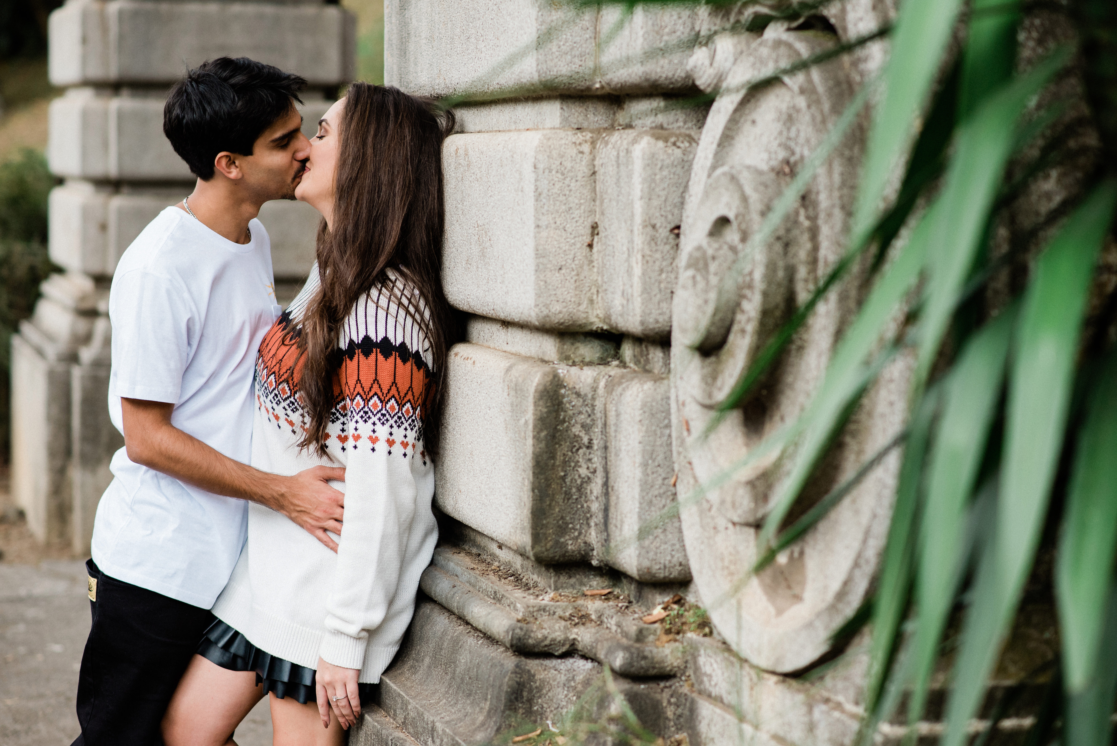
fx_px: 2638
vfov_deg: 16.1
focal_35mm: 85
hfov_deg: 23.9
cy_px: 373
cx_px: 558
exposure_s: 1/500
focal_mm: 85
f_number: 2.8
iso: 450
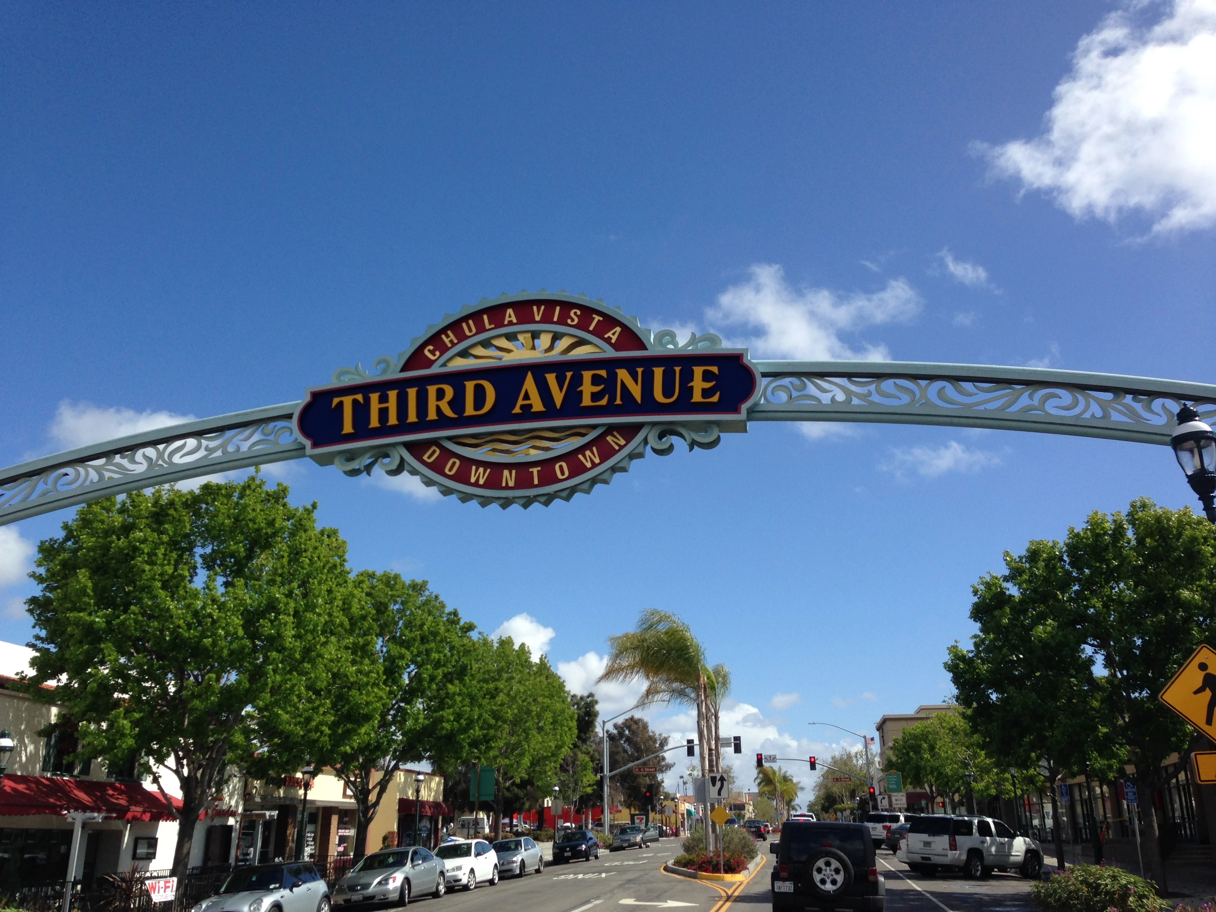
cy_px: 456
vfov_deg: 42.9
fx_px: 1159
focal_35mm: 33
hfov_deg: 55.4
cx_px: 608
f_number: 2.4
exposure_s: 1/1869
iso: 50
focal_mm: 4.12
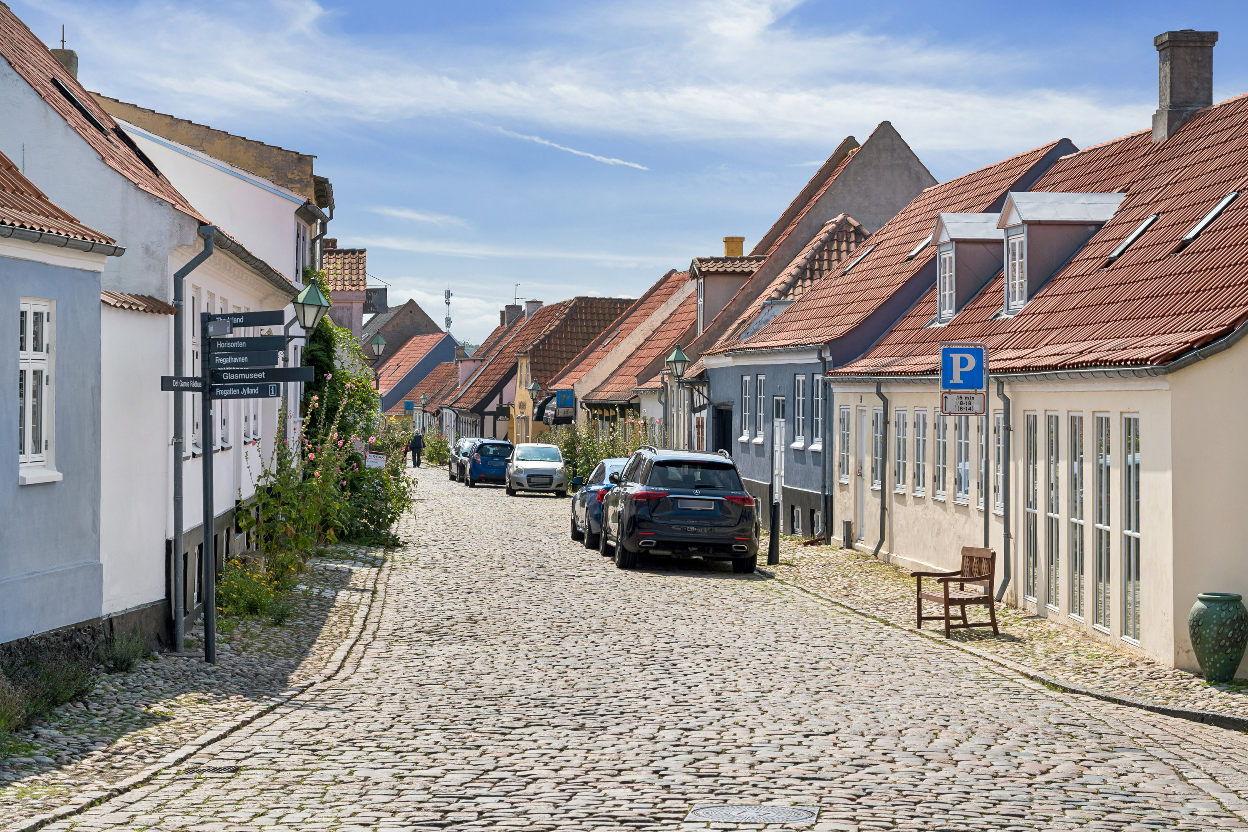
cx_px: 624
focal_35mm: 71
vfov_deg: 19.2
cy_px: 416
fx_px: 2461
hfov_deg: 28.5
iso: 200
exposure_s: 1/800
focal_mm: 71
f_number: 8
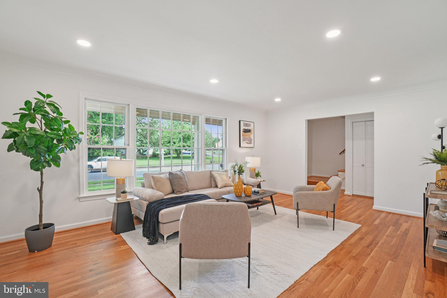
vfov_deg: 77.3
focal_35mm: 15
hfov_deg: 100.4
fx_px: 186
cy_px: 149
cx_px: 224
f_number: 7.1
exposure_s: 1/6
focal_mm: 10
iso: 100
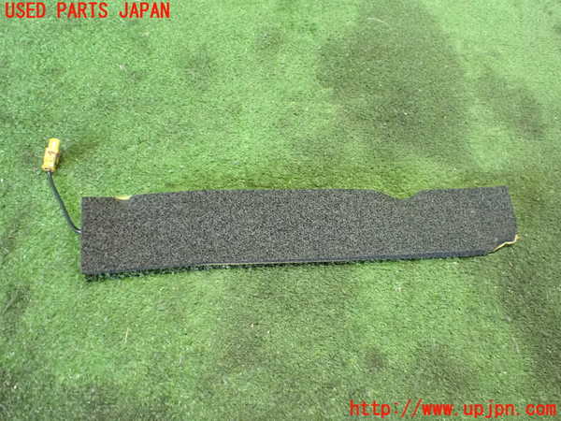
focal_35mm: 30
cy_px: 210
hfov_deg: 60.0
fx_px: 486
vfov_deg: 46.8
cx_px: 280
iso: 1250
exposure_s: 1/30
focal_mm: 5.4
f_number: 2.3
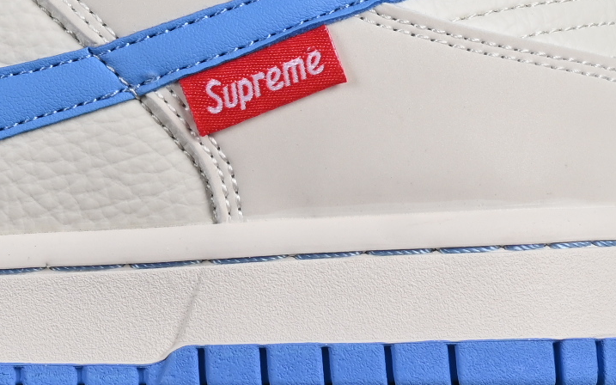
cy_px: -88
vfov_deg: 4.4
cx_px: -180
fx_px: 4986
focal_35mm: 297
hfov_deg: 7.0
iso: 160
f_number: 8
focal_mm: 50
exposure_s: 1/80
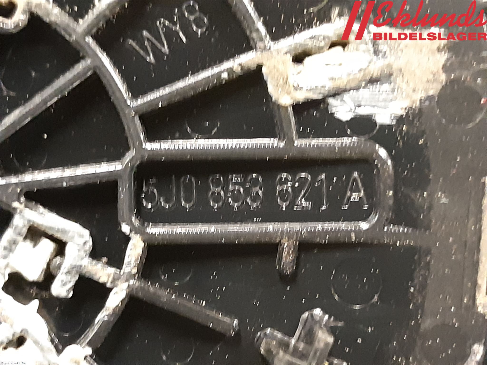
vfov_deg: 53.1
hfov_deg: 67.3
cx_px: 244
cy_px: 182
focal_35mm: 26
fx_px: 366
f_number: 1.7
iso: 500
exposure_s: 1/20
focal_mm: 3.93
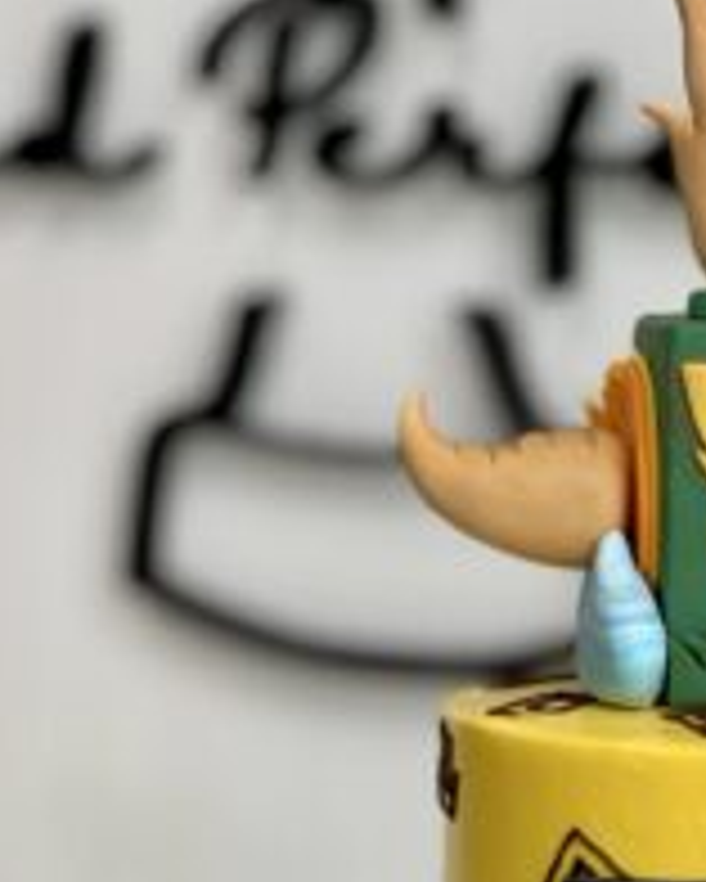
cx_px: 850
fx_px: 4437
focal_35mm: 170
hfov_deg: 9.0
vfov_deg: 11.2
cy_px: 907
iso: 40
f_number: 2.2
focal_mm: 7.5
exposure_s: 1/100
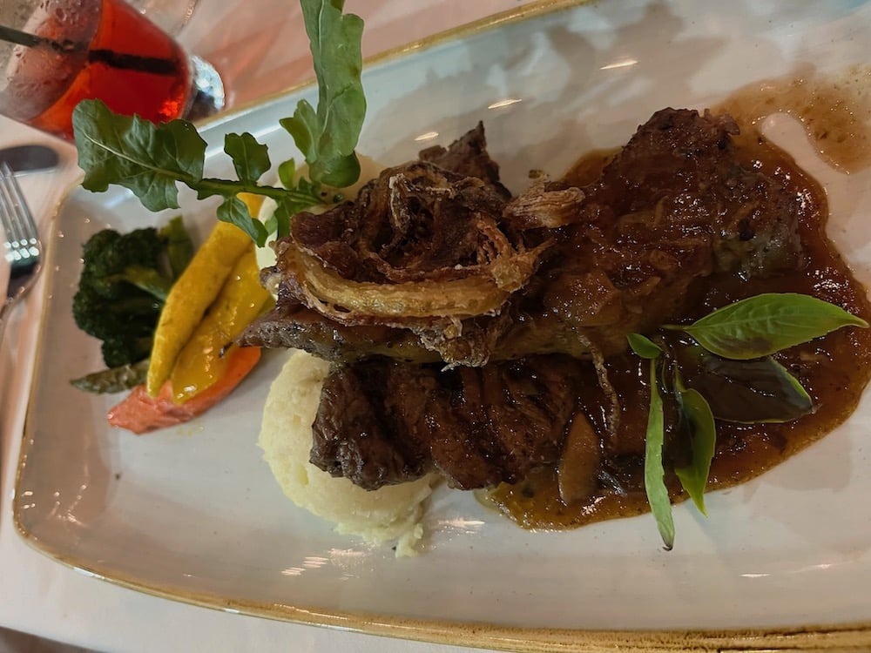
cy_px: 326
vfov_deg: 53.1
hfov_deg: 67.3
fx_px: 654
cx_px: 436
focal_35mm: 26
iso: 500
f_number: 1.6
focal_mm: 5.1
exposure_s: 1/25
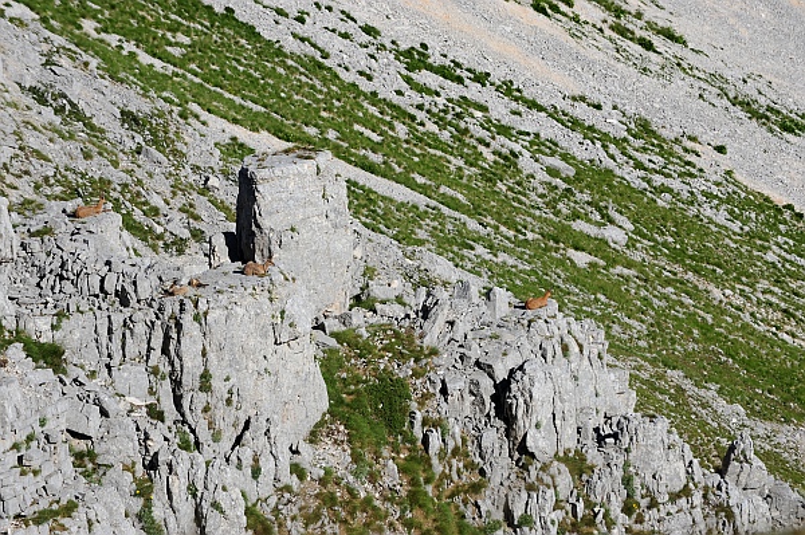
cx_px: 402
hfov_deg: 9.8
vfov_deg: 6.5
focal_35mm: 210
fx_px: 4692
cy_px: 268
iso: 200
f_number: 13
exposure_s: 1/640
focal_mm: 210
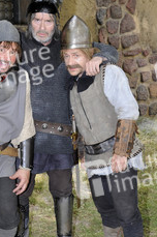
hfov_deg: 16.1
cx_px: 31
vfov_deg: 24.2
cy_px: 123
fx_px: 551
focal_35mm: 84
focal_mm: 48
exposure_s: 1/200
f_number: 8
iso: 400
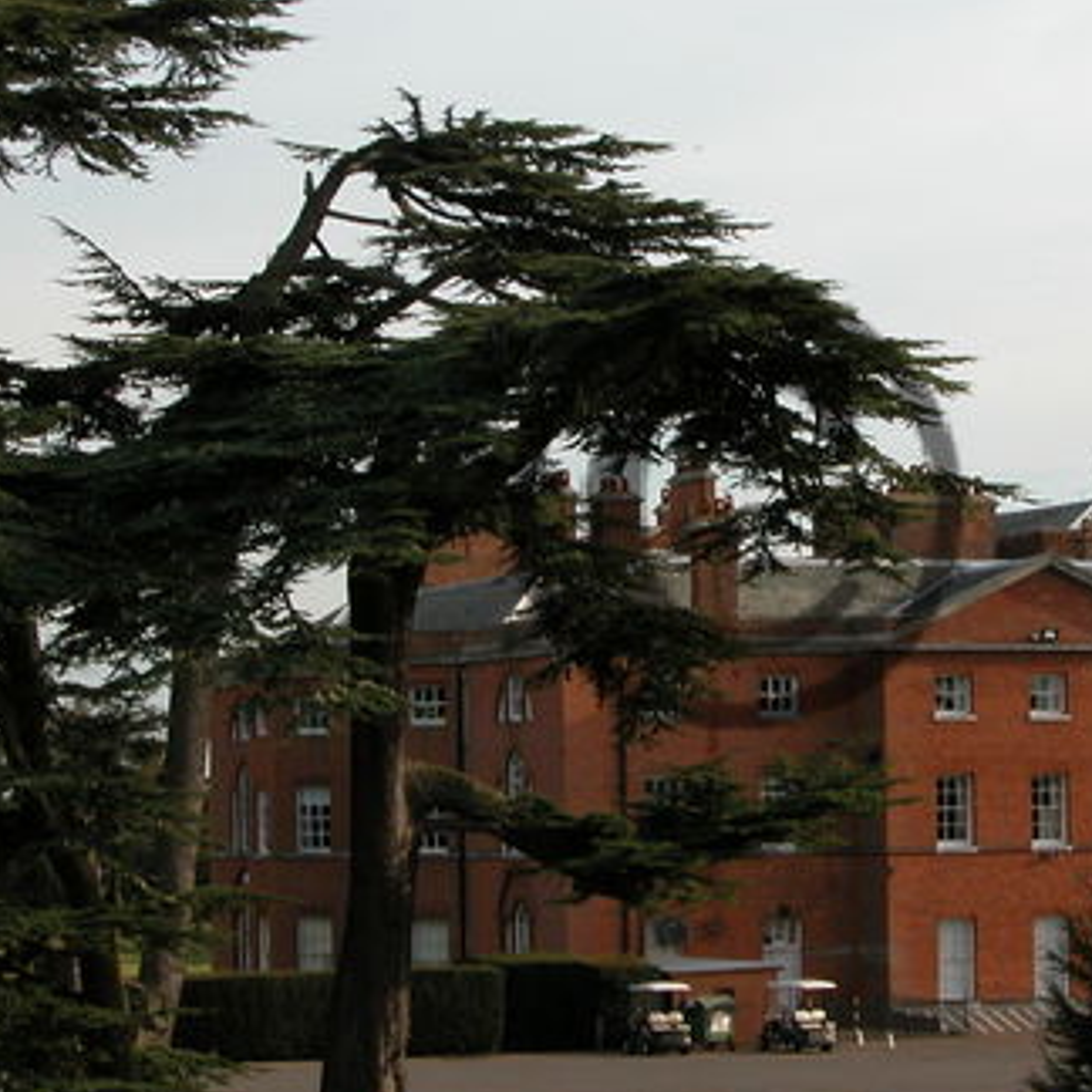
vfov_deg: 13.1
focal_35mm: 133
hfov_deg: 13.1
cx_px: 735
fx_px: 4747
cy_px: 509
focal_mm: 15.7
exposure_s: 1/277
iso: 100
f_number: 5.7
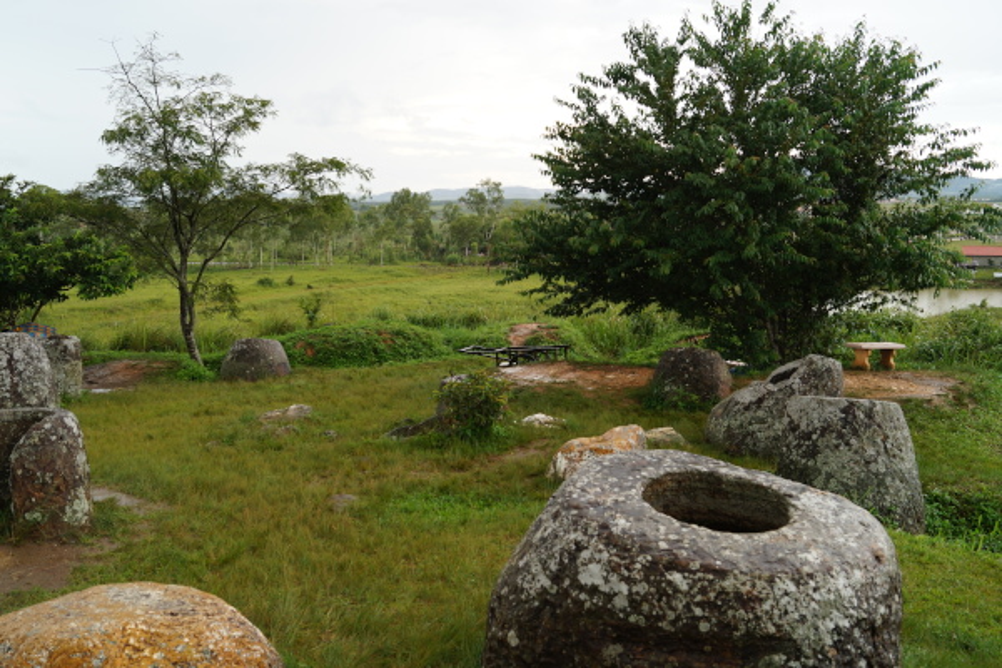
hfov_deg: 57.2
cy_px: 334
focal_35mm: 33
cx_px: 501
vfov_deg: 40.0
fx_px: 918
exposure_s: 1/80
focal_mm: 22
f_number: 4.5
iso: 100
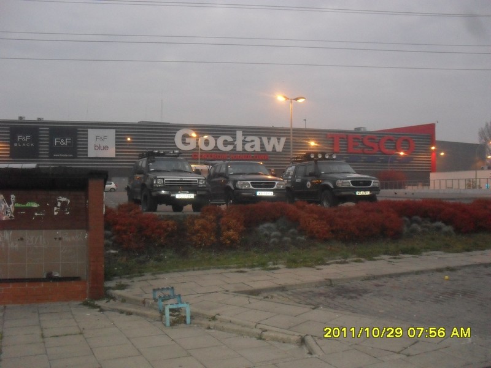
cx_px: 246
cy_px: 184
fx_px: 496
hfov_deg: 52.6
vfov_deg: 40.7
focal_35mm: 35
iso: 400
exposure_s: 1/45
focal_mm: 6.3
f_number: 3.2
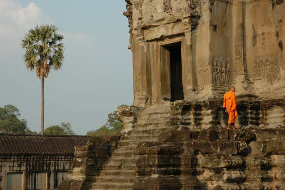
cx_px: 139
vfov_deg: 17.3
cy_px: 98
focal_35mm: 79
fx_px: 625
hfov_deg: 25.7
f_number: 8
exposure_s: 1/250
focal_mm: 50
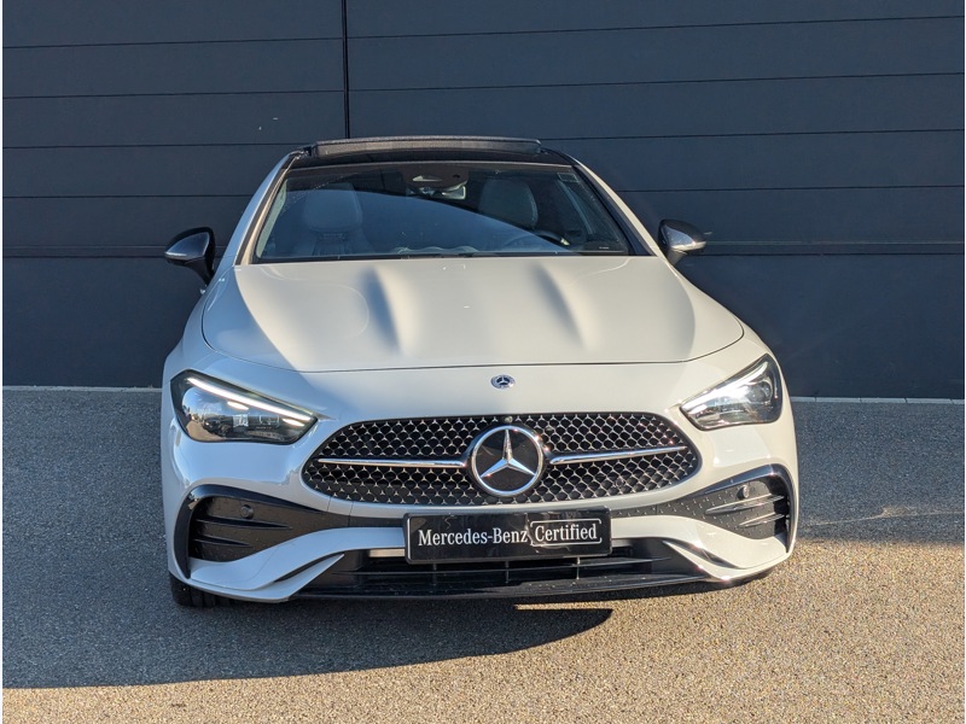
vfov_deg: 29.7
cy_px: 362
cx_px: 483
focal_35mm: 49
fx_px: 1367
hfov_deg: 38.9
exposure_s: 1/569
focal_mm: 6.9
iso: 21
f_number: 1.68
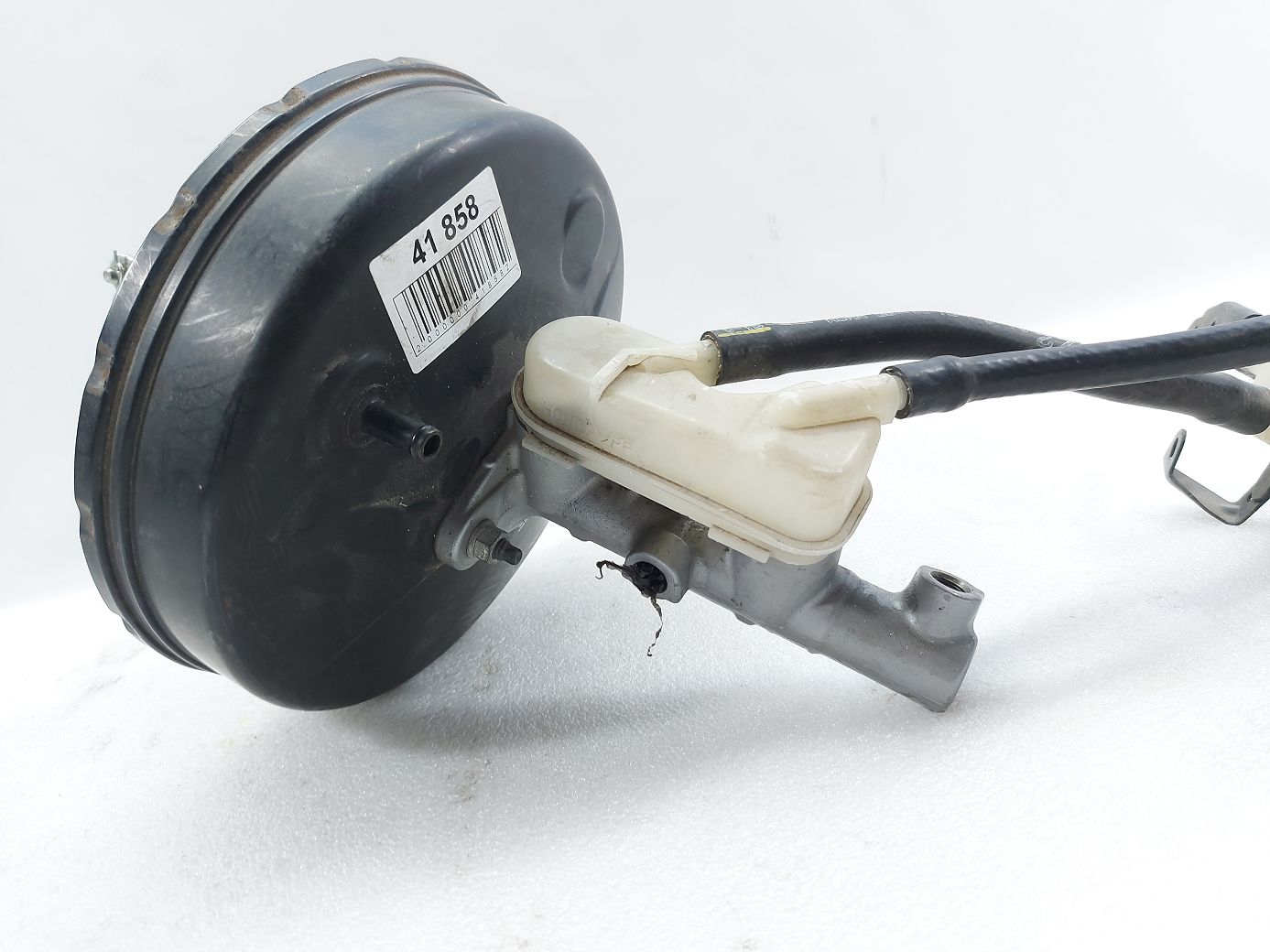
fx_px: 880
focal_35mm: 24
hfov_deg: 71.6
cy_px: 476
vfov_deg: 56.8
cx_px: 635
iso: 80
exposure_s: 1/50
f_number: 1.8
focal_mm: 5.23
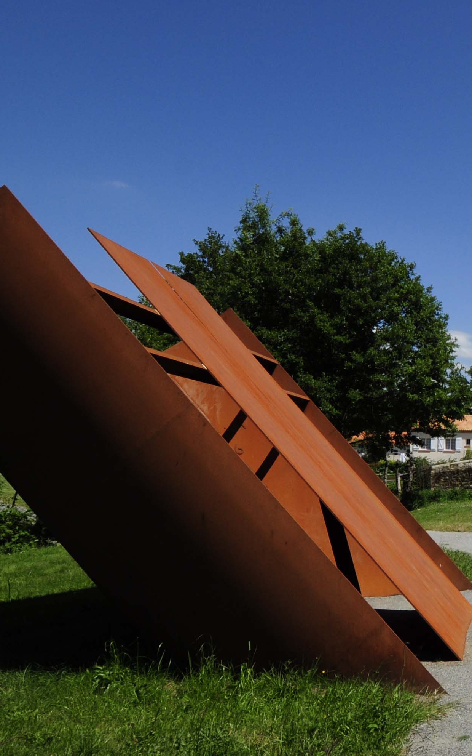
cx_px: 608
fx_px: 679
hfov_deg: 30.5
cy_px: 395
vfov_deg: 58.1
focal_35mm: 33
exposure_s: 1/640
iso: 200
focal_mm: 10
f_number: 9
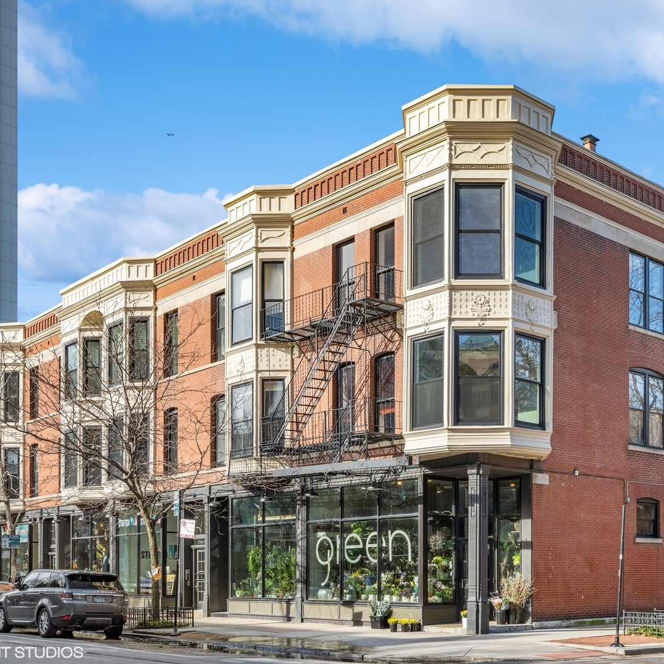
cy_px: 332
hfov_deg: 40.3
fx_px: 890
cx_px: 455
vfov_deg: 40.9
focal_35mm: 41
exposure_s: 1/320
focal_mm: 32
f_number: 7.1
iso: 320
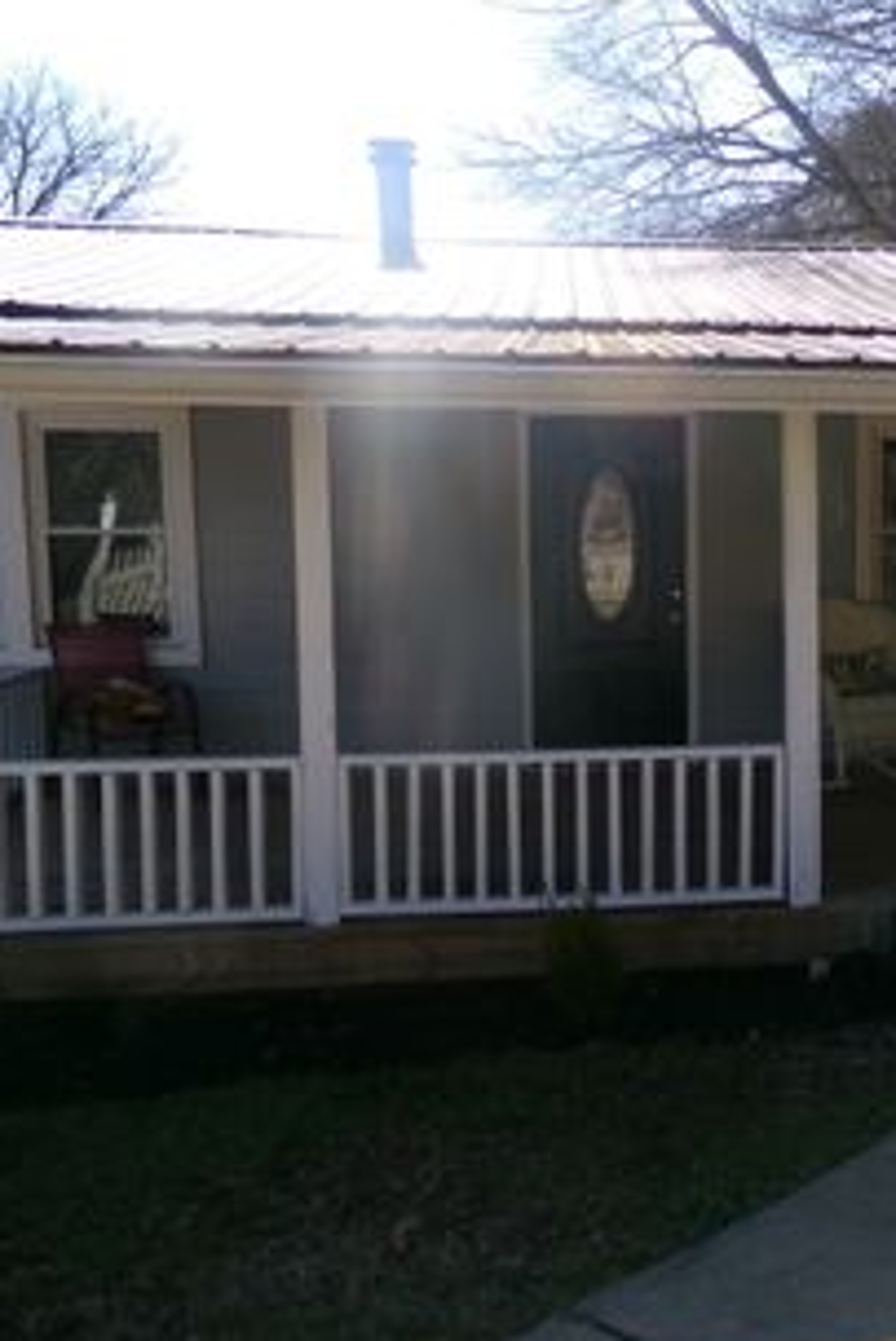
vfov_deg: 47.4
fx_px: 1529
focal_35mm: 41
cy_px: 651
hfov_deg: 30.5
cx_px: 878
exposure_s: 1/480
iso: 100
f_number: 3.7
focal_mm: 4.3
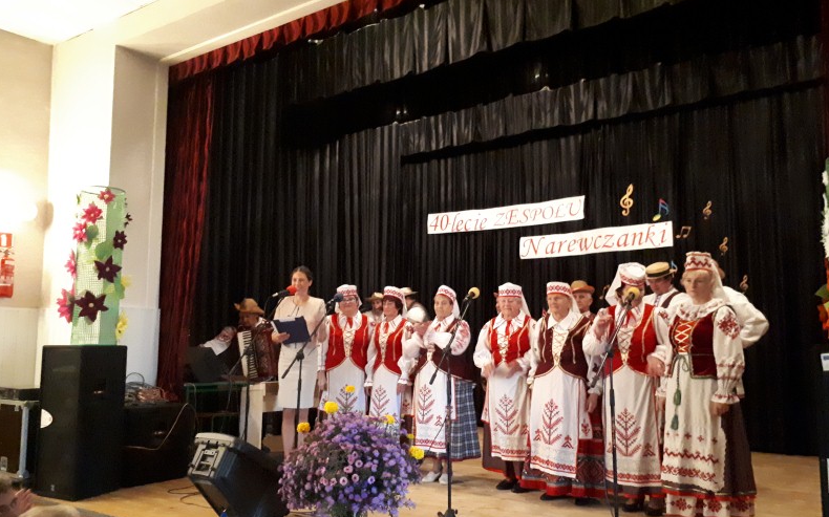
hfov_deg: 64.7
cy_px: 264
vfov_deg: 43.1
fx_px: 655
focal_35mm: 29
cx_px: 413
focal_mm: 3.6
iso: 1250
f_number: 1.9
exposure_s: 1/17
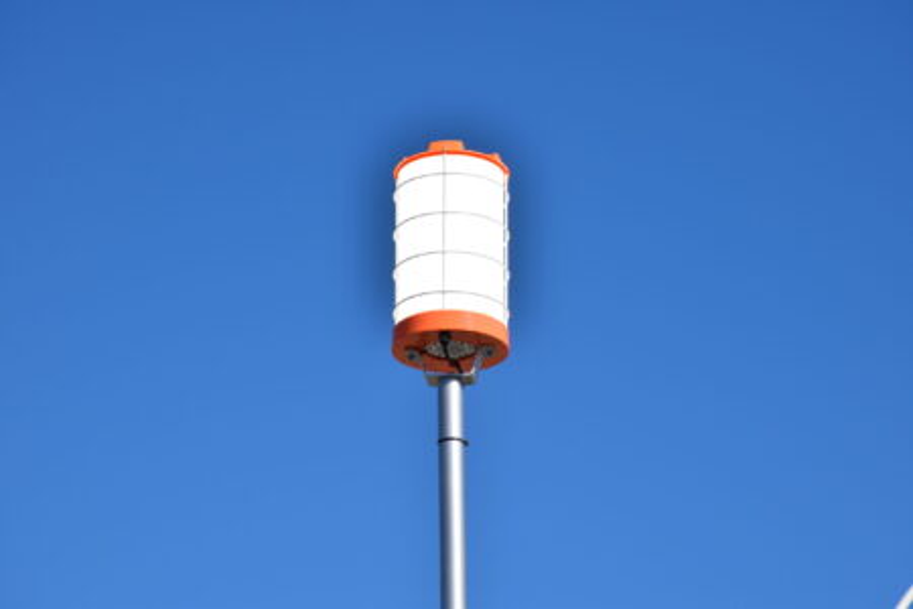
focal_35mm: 150
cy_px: 304
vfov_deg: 9.1
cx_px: 456
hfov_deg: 13.7
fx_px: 3804
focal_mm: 100
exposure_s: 1/640
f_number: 13
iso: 200
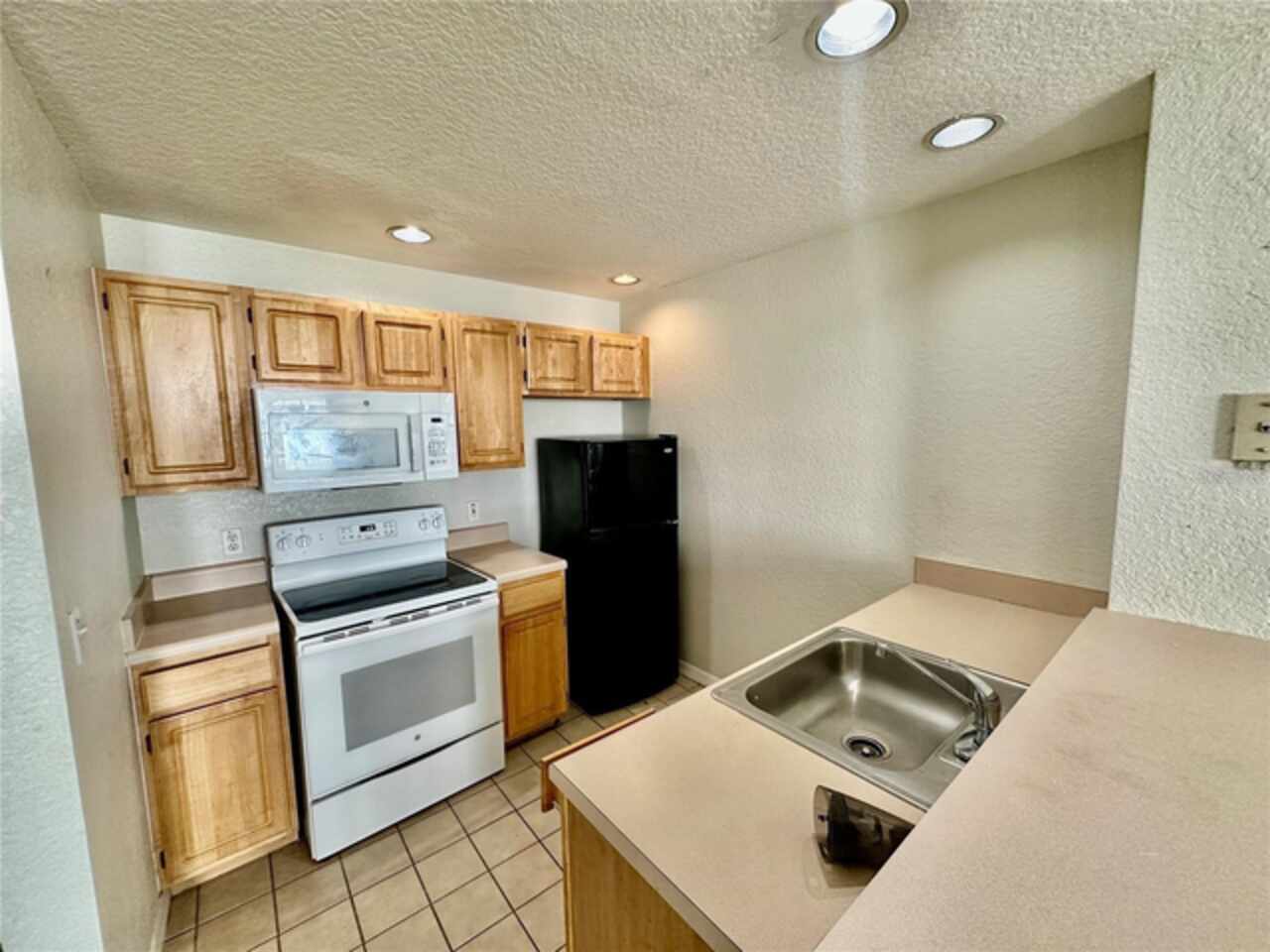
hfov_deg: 102.1
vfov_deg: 85.7
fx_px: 514
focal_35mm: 14
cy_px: 476
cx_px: 635
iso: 250
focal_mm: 2.22
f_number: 2.2
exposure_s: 1/120
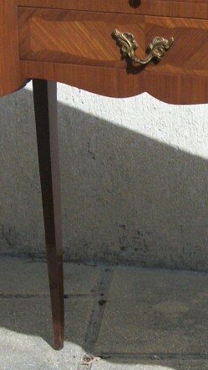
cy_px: 214
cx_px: 155
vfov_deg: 21.1
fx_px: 989
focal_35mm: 101
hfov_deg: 12.0
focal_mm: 5.7
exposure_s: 1/200
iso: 80
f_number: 8.8
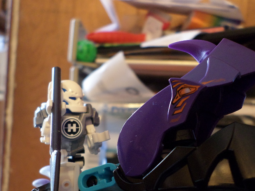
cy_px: 127
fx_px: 287
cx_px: 136
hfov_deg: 47.8
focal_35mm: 39
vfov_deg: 36.5
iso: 160
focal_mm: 4.5
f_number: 2.5
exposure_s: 1/4
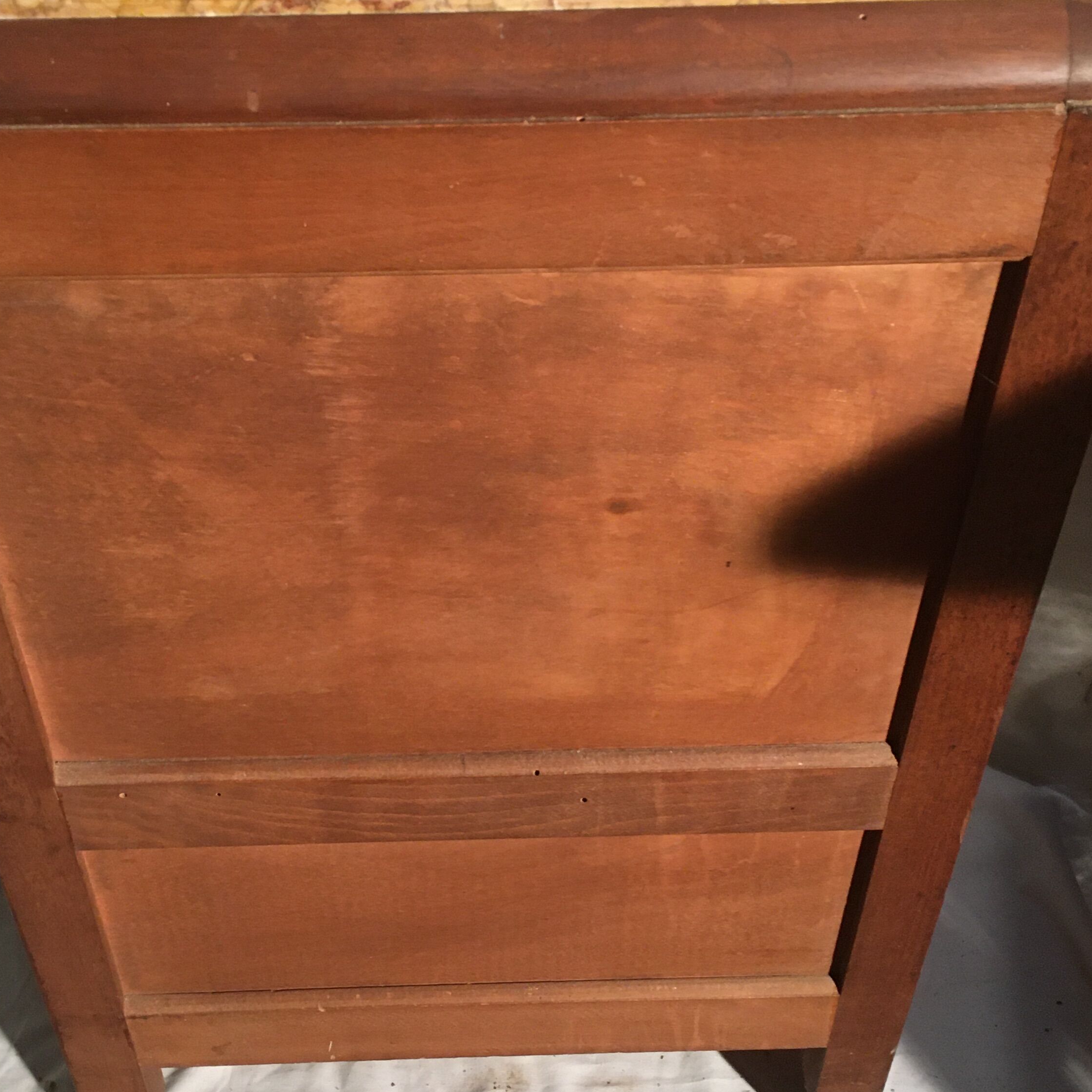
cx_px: 487
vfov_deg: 36.8
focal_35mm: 46
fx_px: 1642
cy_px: 598
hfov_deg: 36.8
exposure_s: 1/33
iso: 160
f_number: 2.2
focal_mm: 4.15
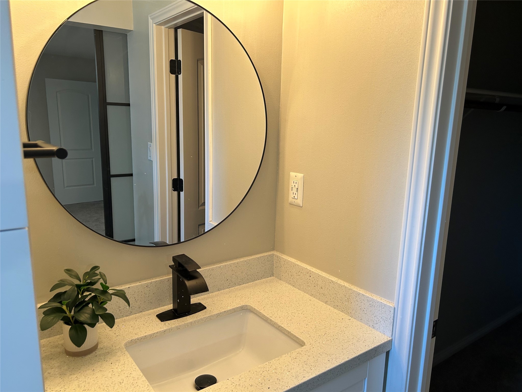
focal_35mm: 26
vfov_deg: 53.1
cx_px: 261
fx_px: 392
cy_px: 196
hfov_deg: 67.3
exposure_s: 1/60
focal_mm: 5.7
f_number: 1.5
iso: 100
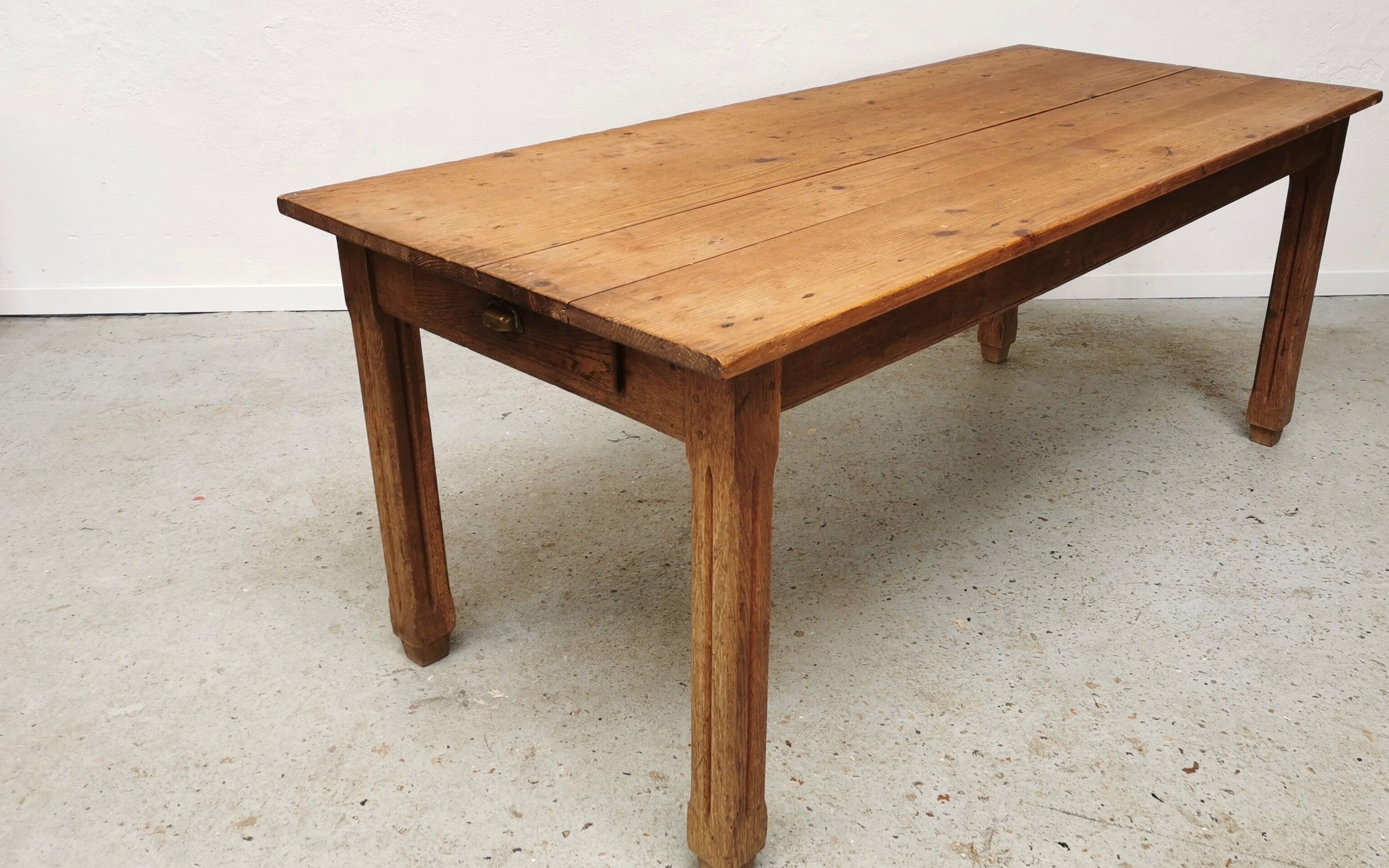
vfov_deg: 37.2
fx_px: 1287
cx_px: 777
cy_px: 367
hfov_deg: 56.6
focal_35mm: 34
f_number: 1.8
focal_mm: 5.58
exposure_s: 1/100
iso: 64
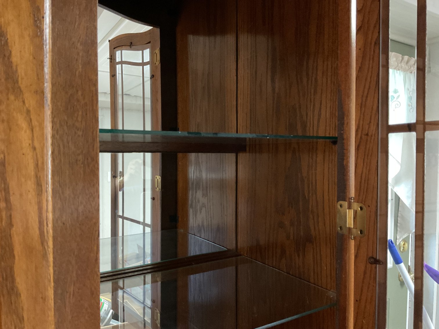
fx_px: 368
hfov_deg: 61.7
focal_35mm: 29
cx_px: 220
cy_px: 164
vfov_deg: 48.2
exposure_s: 1/24
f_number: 1.8
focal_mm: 3
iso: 500
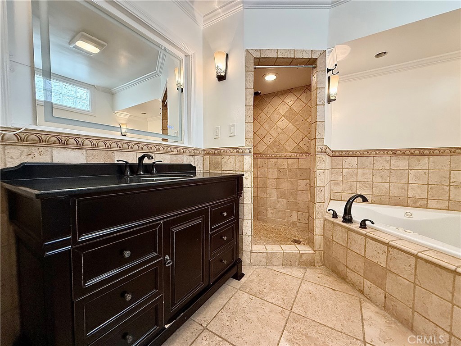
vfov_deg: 85.7
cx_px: 230
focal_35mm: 14
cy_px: 173
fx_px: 186
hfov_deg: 102.1
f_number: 2.2
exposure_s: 1/60
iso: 500
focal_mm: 2.22
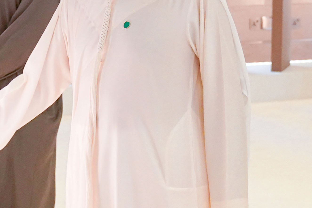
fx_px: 1412
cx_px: 55
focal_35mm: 163
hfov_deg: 12.5
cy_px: 132
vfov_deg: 8.4
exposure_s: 1/250
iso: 2500
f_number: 3.5
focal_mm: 36
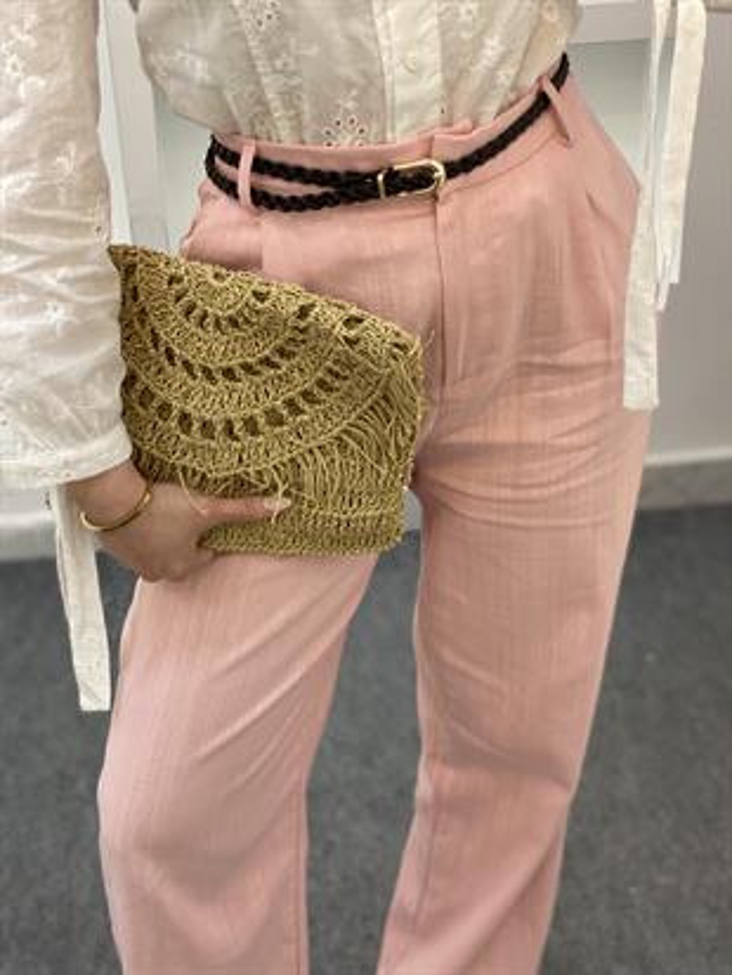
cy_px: 488
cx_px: 366
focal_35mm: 52
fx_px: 1465
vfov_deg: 36.8
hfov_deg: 28.0
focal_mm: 6
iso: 100
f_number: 2
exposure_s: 1/122
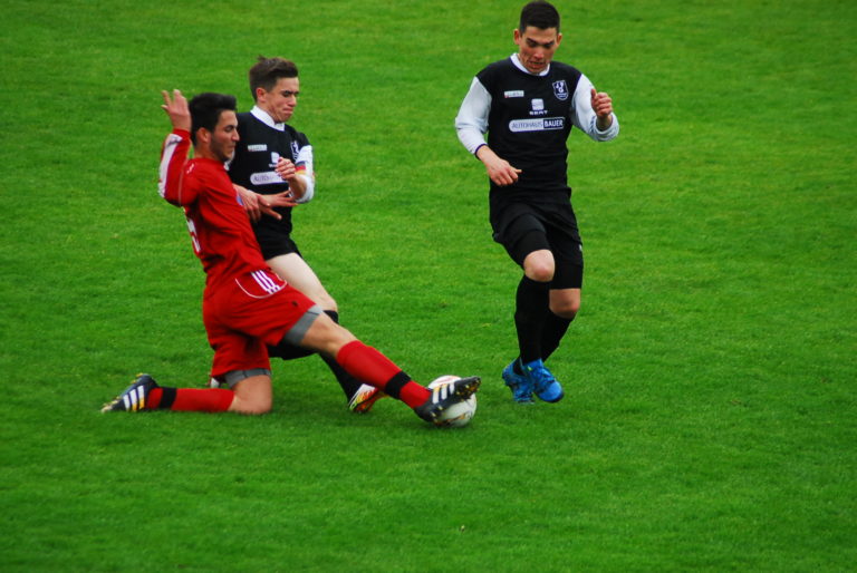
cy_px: 286
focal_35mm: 292
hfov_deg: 7.0
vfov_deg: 4.7
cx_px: 428
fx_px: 6971
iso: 500
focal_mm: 195
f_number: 5
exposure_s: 1/500
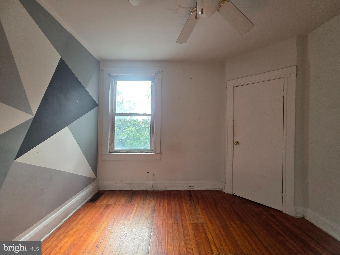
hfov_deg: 106.2
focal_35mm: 13
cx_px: 170
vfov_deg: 89.9
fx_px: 128
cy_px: 128
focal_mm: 2.2
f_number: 1.9
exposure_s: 1/120
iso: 125
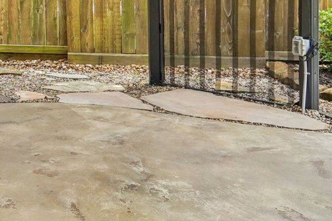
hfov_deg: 31.6
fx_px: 525
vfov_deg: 22.4
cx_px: -20
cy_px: -24
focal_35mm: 57
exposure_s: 1/250
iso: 500
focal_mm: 14
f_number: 8
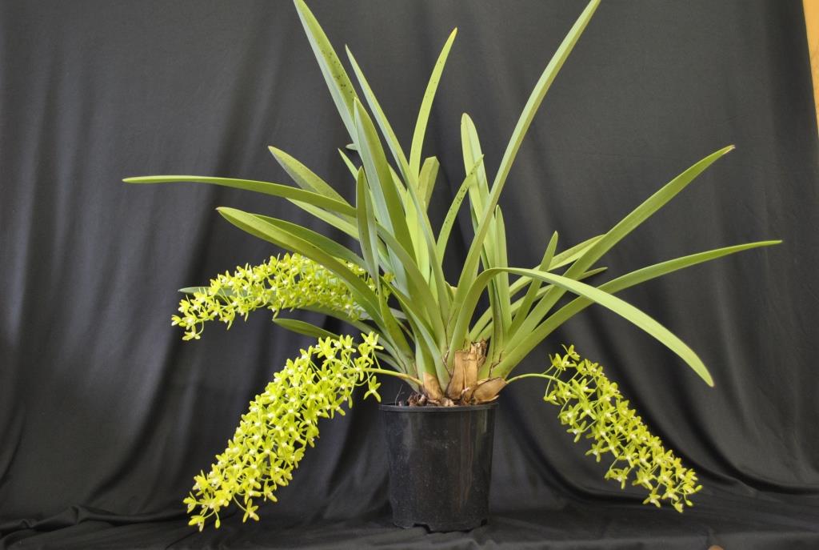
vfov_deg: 37.0
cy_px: 275
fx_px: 821
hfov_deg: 53.0
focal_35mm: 36
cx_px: 410
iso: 400
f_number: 4
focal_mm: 24
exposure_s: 1/6
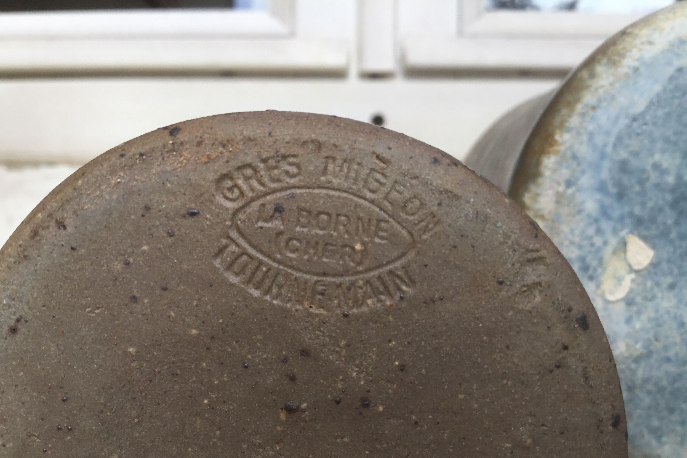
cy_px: 263
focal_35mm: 33
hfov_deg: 57.2
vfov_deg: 39.9
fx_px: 630
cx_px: 341
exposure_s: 1/283
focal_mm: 3.3
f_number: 2.4
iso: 25
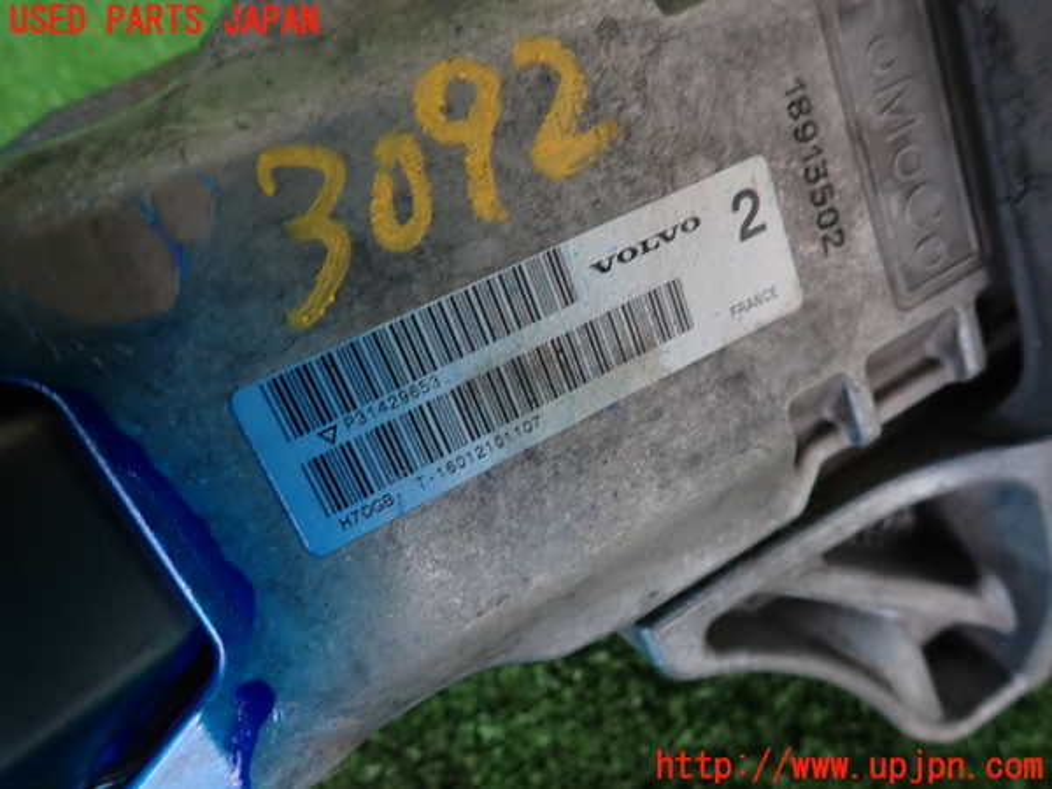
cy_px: 394
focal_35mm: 25
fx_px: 760
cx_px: 526
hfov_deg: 69.4
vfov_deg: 54.9
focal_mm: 4.5
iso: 160
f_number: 2
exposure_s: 1/60
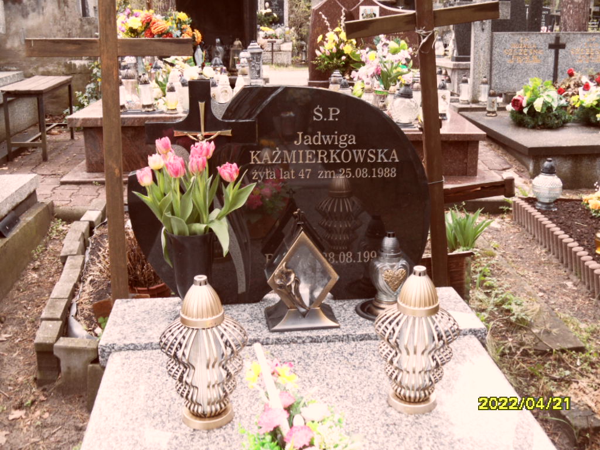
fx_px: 693
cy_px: 225
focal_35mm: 40
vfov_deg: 36.0
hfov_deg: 46.8
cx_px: 300
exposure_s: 1/45
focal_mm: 6.5
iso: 100
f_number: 3.6
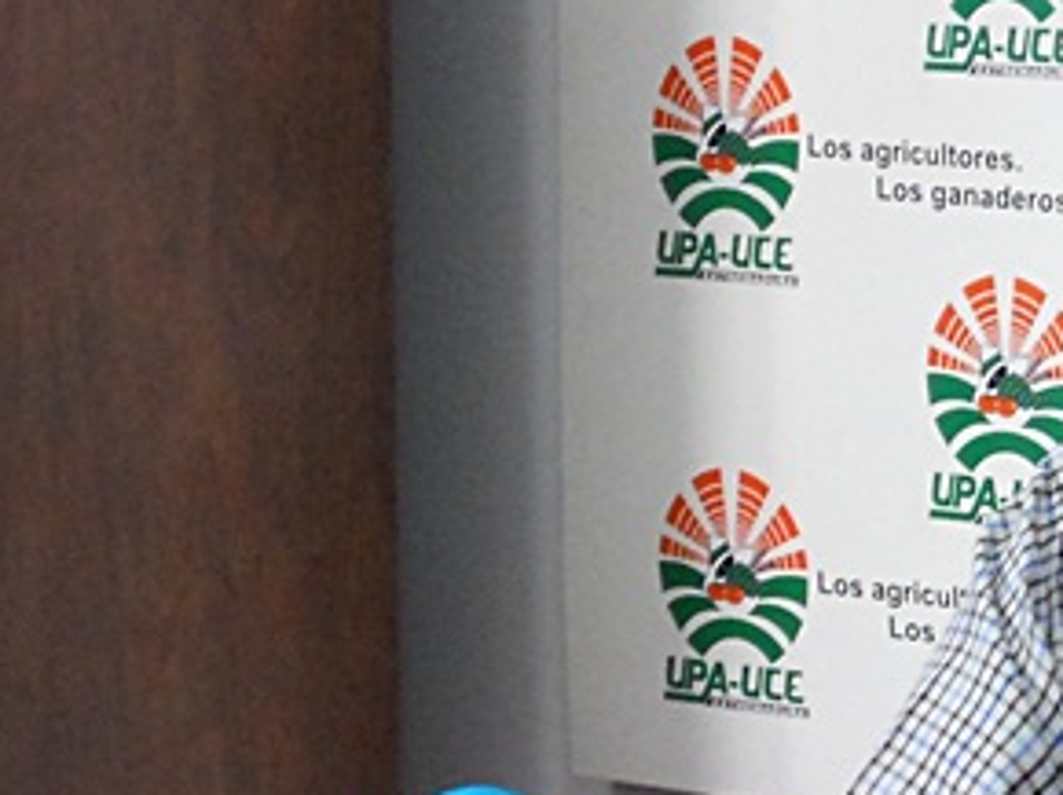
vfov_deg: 7.2
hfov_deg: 9.3
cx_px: 1605
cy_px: 434
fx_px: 6351
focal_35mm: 207
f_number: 4.8
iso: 250
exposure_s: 1/30
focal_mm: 9.8
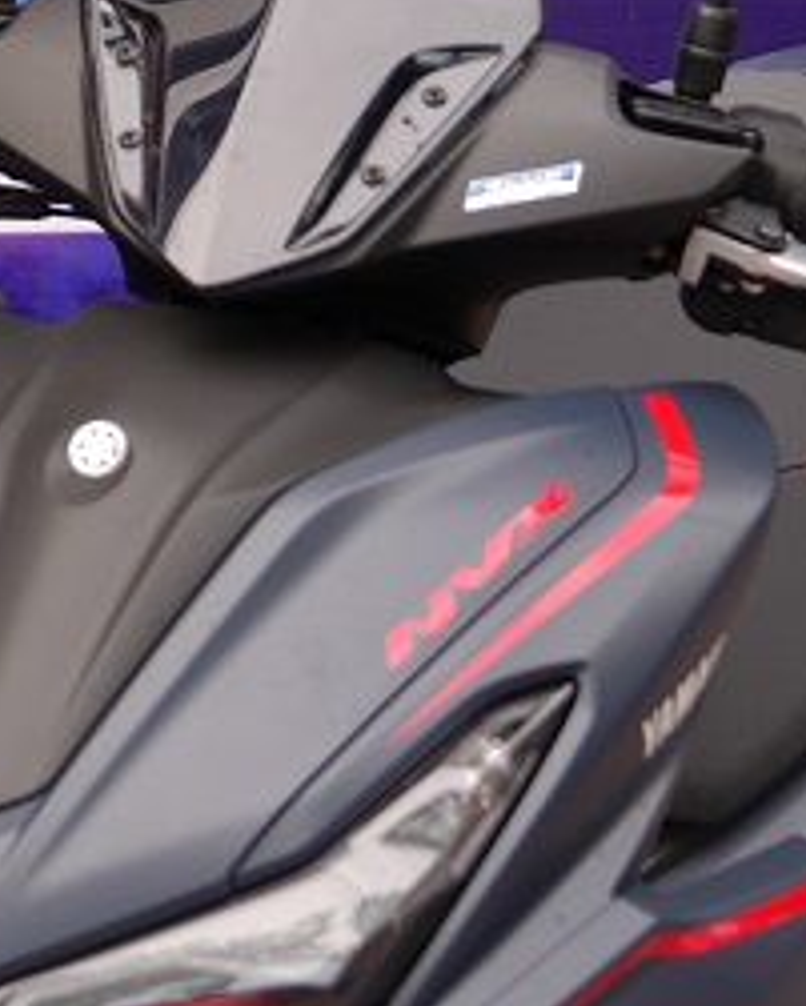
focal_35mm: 142
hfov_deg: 9.9
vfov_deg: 13.2
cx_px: -946
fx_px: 4232
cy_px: -216
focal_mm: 38
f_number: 2.8
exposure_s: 1/125
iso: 80
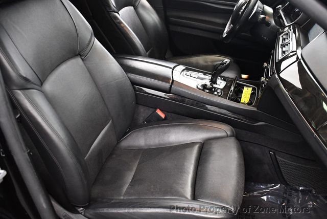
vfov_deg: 36.9
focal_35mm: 36
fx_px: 327
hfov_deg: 53.1
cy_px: 110
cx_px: 164
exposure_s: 1/100
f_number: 3.5
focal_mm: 18
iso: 3200
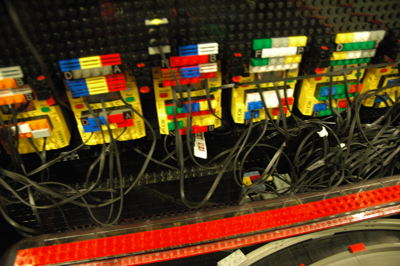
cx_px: 200
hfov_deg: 67.4
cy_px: 133
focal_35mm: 27
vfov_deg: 47.8
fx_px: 300
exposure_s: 1/10
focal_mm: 18
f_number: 3.5
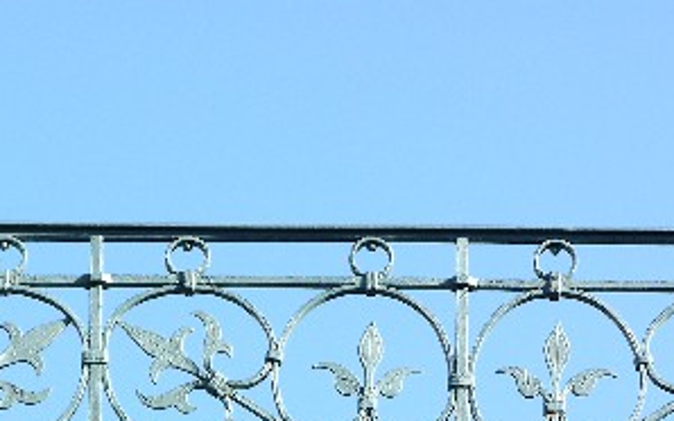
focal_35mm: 397
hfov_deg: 5.3
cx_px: 408
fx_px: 7290
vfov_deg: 3.3
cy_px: 480
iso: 50
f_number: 5.7
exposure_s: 1/110
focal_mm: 48.5
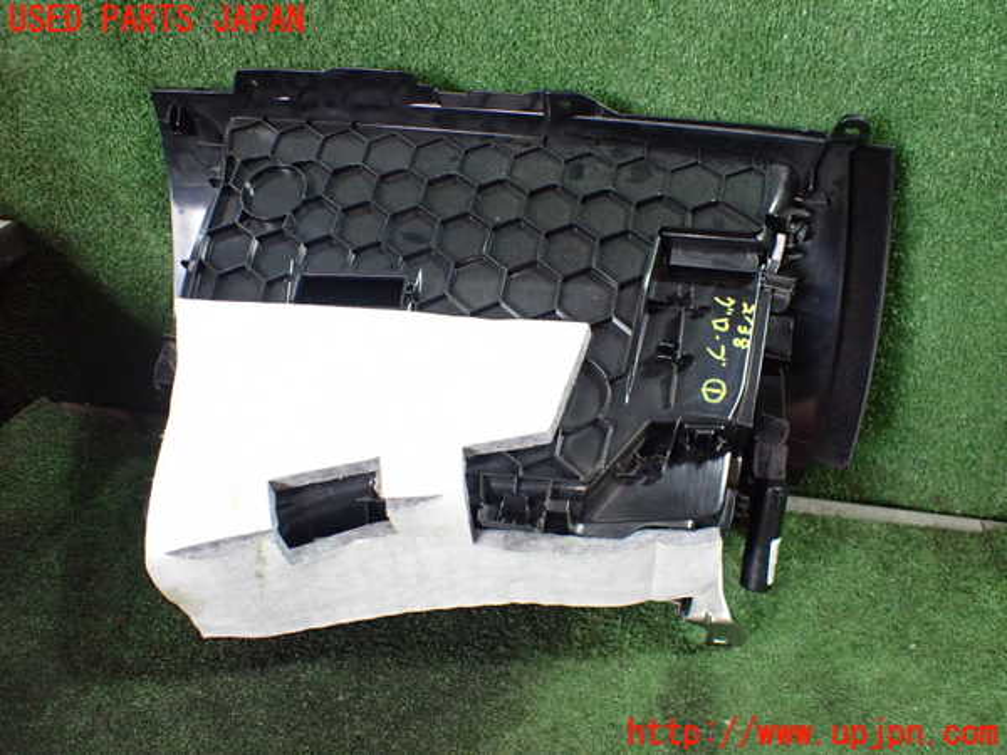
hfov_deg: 60.0
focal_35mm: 30
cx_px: 504
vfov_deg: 46.8
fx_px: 873
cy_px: 378
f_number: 2.3
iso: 800
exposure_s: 1/125
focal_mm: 5.4
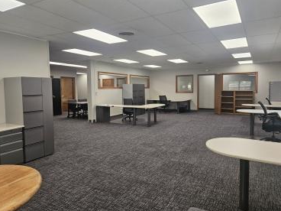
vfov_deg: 54.9
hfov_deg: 69.4
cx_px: 144
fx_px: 203
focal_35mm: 25
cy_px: 101
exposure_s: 1/120
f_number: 1.8
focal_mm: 5.4
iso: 80
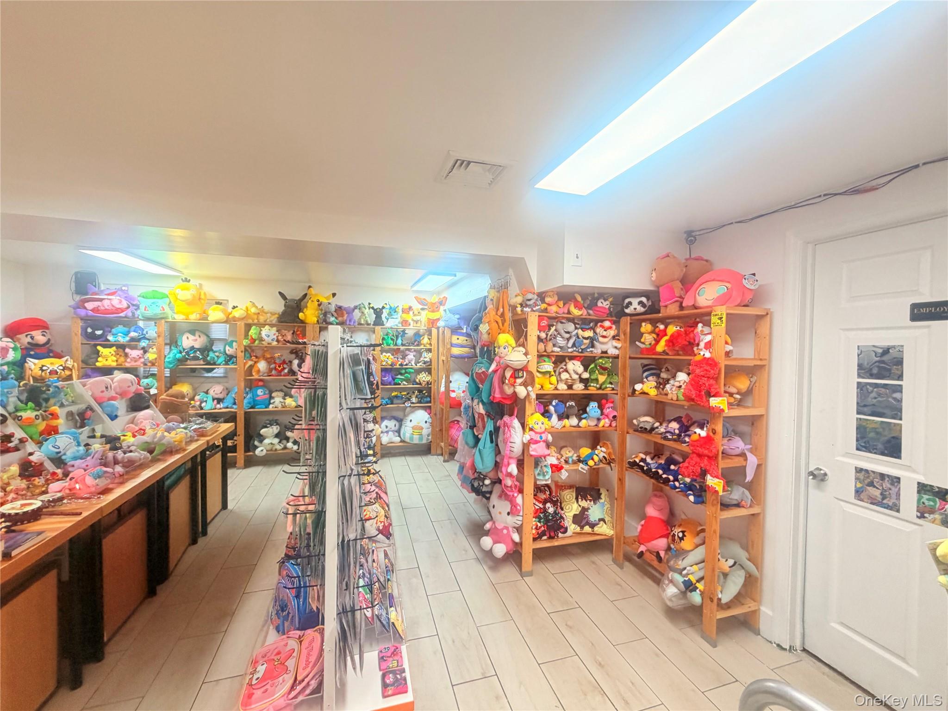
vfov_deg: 85.7
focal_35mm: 14
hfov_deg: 102.1
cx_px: 474
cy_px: 356
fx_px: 383
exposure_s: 1/60
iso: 200
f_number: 2.2
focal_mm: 2.22
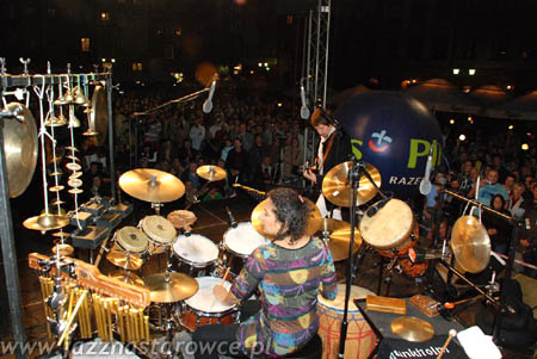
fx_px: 403
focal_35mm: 27
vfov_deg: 48.0
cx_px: 268
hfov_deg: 67.3
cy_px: 180
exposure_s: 1/60
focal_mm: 18
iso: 1250
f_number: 5.6
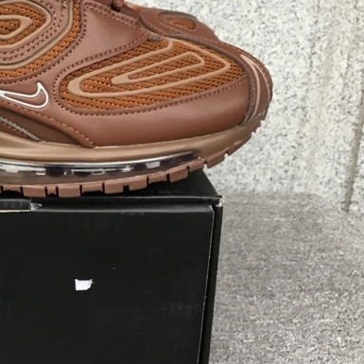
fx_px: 761
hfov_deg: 25.4
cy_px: 141
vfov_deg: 26.8
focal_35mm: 64
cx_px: -12
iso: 32
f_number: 2.4
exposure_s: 1/33
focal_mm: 3.3
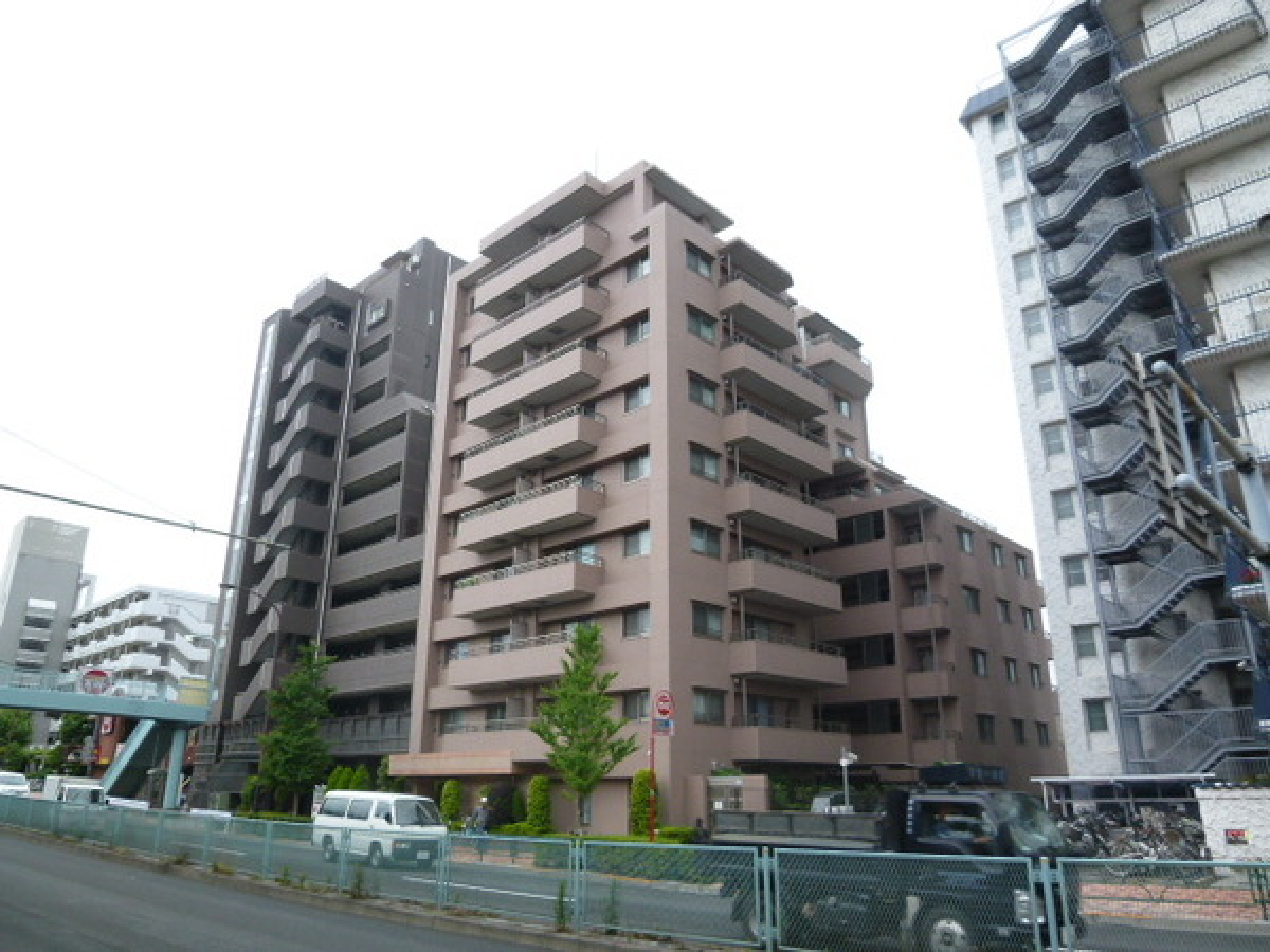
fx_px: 881
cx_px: 635
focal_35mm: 24
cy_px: 476
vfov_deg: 56.8
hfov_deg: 71.6
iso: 100
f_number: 2.8
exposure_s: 1/160
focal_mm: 4.3
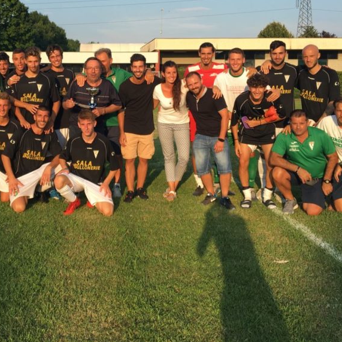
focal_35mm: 46
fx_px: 514
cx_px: 97
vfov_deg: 36.4
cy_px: 113
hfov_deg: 36.2
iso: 25
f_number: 2.2
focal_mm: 4.15
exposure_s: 1/725
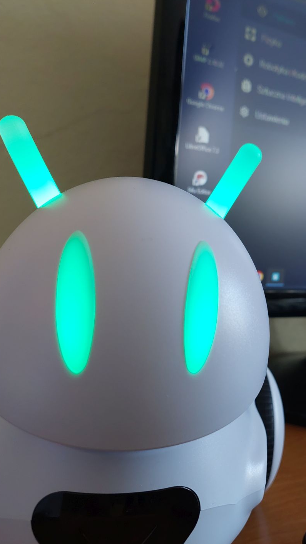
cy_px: 269
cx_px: 259
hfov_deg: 30.9
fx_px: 534
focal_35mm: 37
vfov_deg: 54.0
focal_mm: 5.23
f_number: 1.8
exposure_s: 1/50
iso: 160
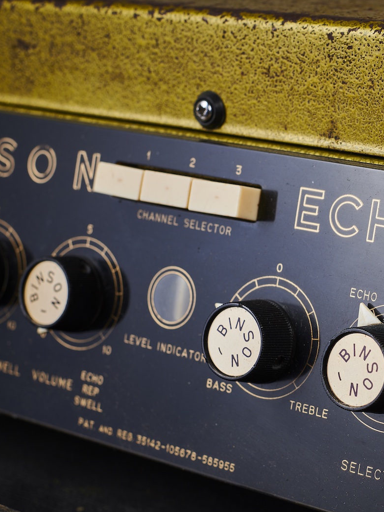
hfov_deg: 15.7
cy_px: 299
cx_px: 412
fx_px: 1360
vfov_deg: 21.3
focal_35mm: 92
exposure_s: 1/160
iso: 100
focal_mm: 50
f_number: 7.1
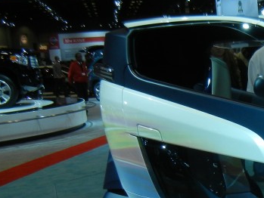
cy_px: 162
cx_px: 281
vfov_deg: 16.7
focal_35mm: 88
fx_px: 671
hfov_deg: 21.3
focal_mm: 5.4
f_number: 3.5
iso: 160
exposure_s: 1/156
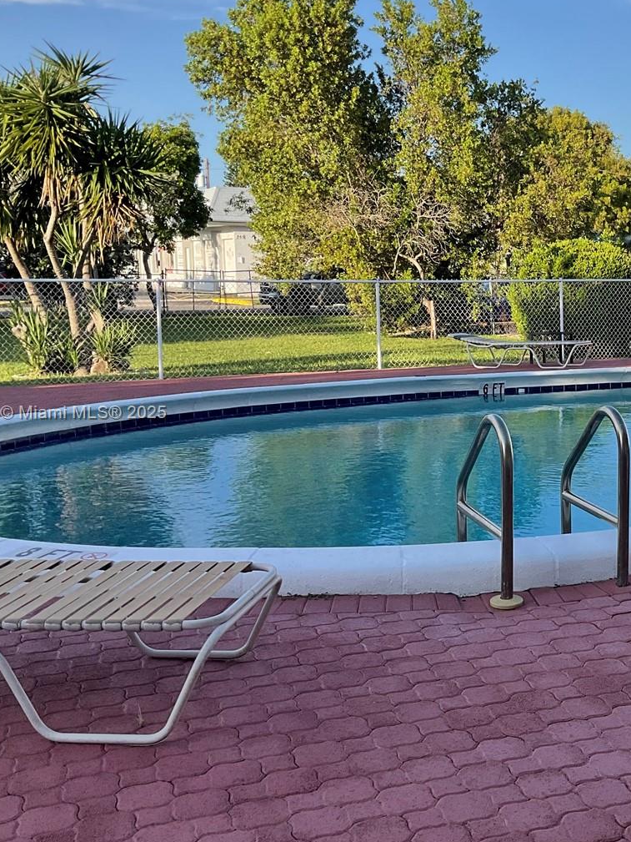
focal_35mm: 46
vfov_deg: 41.2
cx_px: 567
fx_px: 1118
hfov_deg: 30.2
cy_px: 414
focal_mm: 3
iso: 16
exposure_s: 1/883
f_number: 1.8
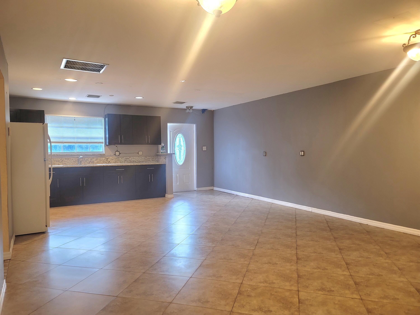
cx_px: 210
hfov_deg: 69.4
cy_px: 158
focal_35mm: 25
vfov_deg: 54.9
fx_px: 303
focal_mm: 7
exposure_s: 1/40
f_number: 1.8
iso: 200
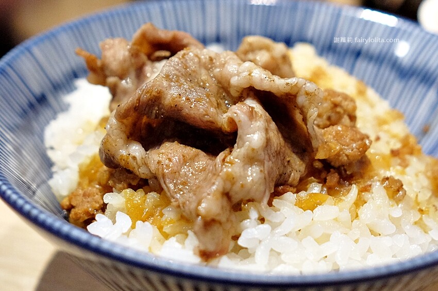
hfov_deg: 54.5
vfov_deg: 37.8
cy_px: 146
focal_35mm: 35
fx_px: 426
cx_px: 219
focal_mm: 23
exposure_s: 1/300
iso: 2000
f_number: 2.8
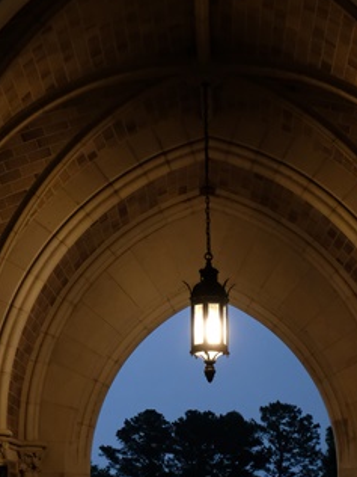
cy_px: 346
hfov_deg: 14.2
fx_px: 1430
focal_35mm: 104
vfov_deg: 18.8
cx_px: 205
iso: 3200
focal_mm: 25.4
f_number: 7.1
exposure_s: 1/60
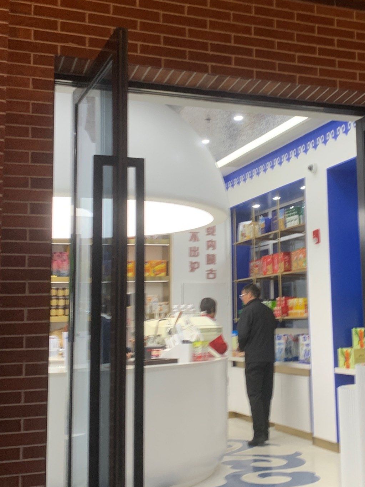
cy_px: 216
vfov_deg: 36.8
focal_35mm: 52
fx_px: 731
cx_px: 257
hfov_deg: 27.8
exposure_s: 1/50
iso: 64
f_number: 1.8
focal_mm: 4.25
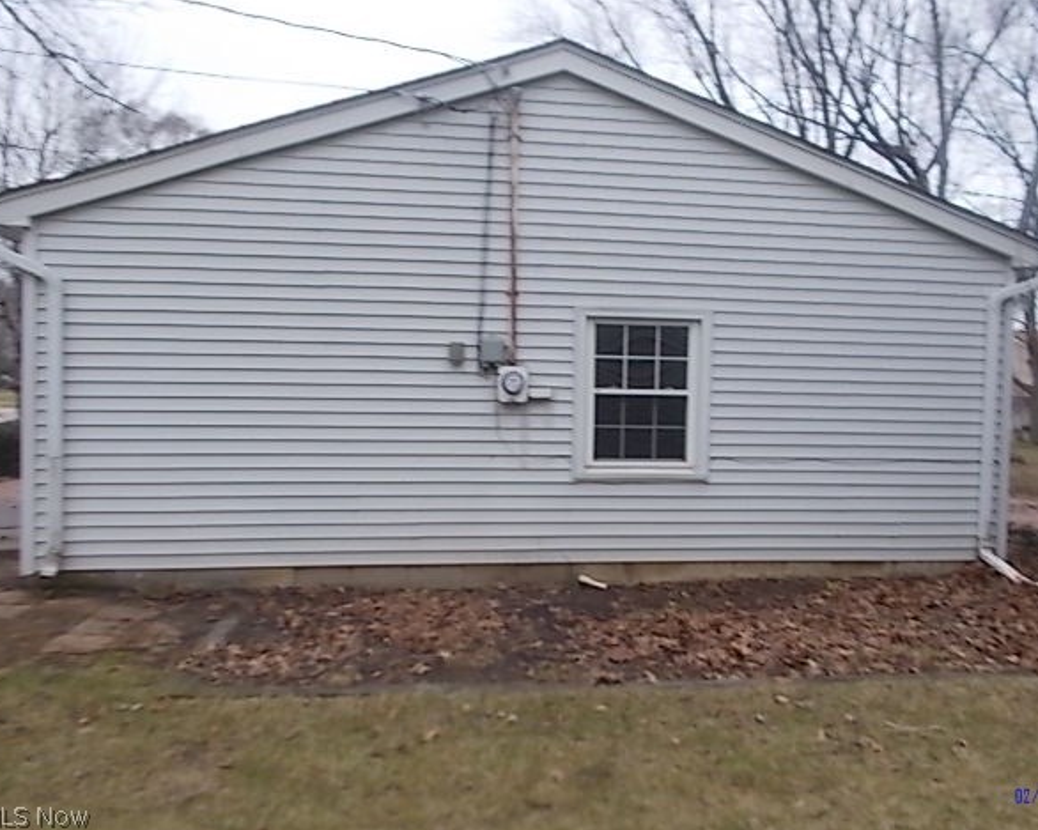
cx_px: 540
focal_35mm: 32
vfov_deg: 45.8
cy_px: 411
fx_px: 983
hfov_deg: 55.6
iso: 80
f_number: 3.4
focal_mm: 5.3
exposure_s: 1/25
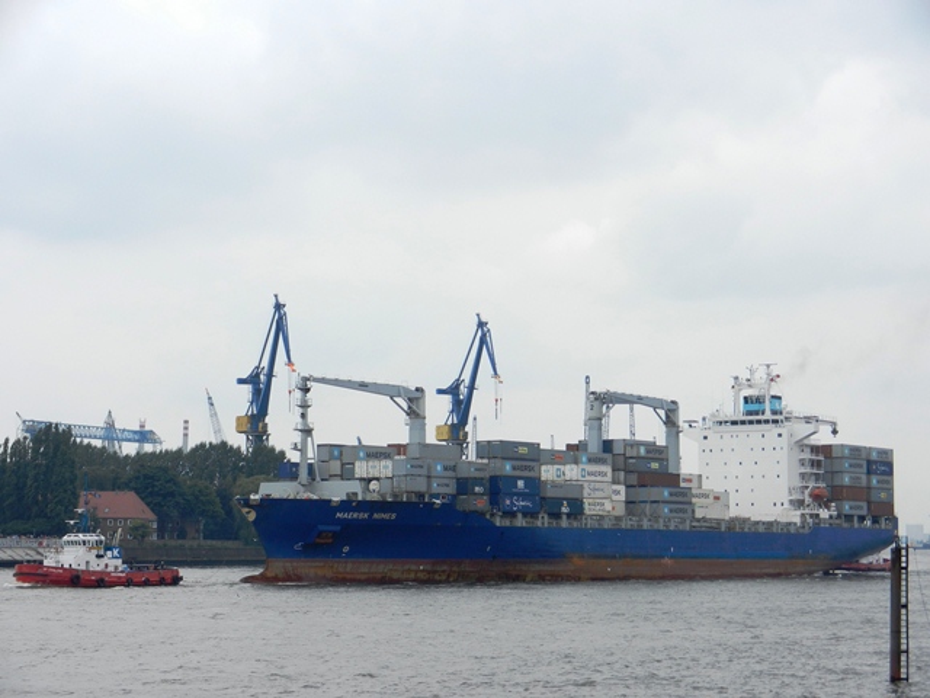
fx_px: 2445
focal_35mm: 91
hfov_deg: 21.5
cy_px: 349
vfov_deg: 16.2
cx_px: 465
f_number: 4.9
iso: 160
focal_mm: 16.3
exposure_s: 1/400
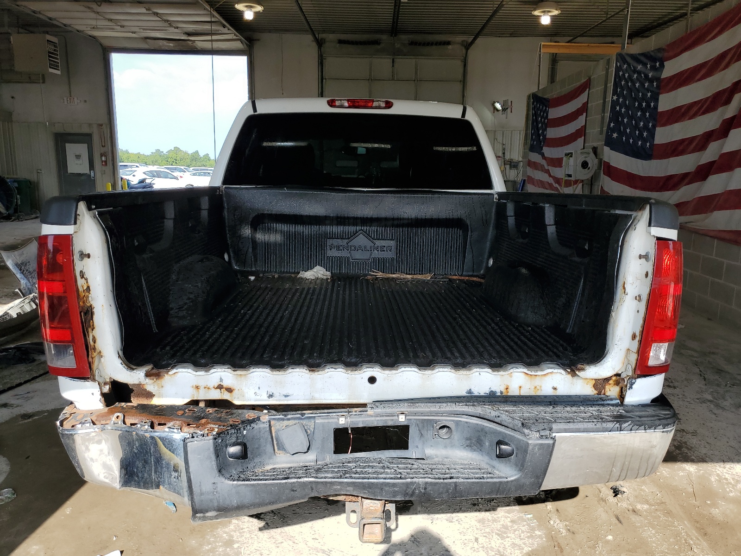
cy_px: 278
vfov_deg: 53.1
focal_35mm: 26
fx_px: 557
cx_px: 370
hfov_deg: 67.3
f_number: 1.5
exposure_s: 1/1111
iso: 50
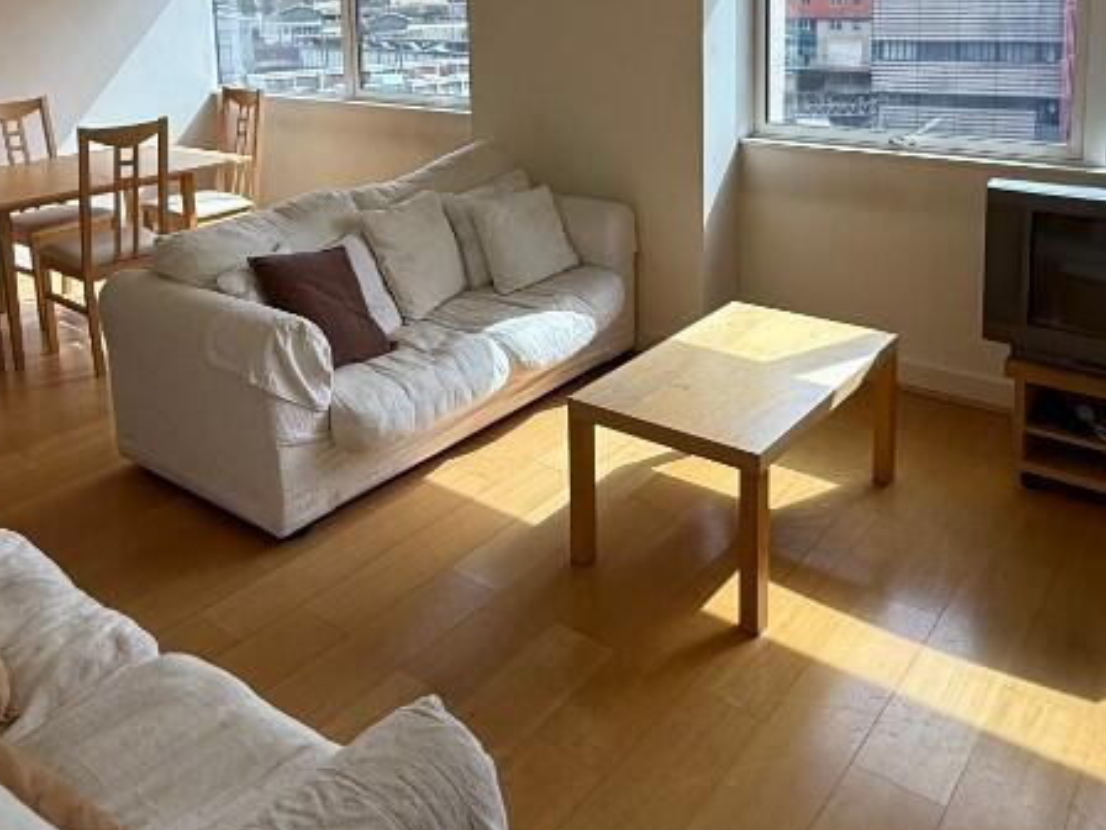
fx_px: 1022
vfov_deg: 41.3
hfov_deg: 56.8
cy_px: 114
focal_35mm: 32
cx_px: 592
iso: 50
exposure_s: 1/139
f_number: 2.2
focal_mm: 2.22
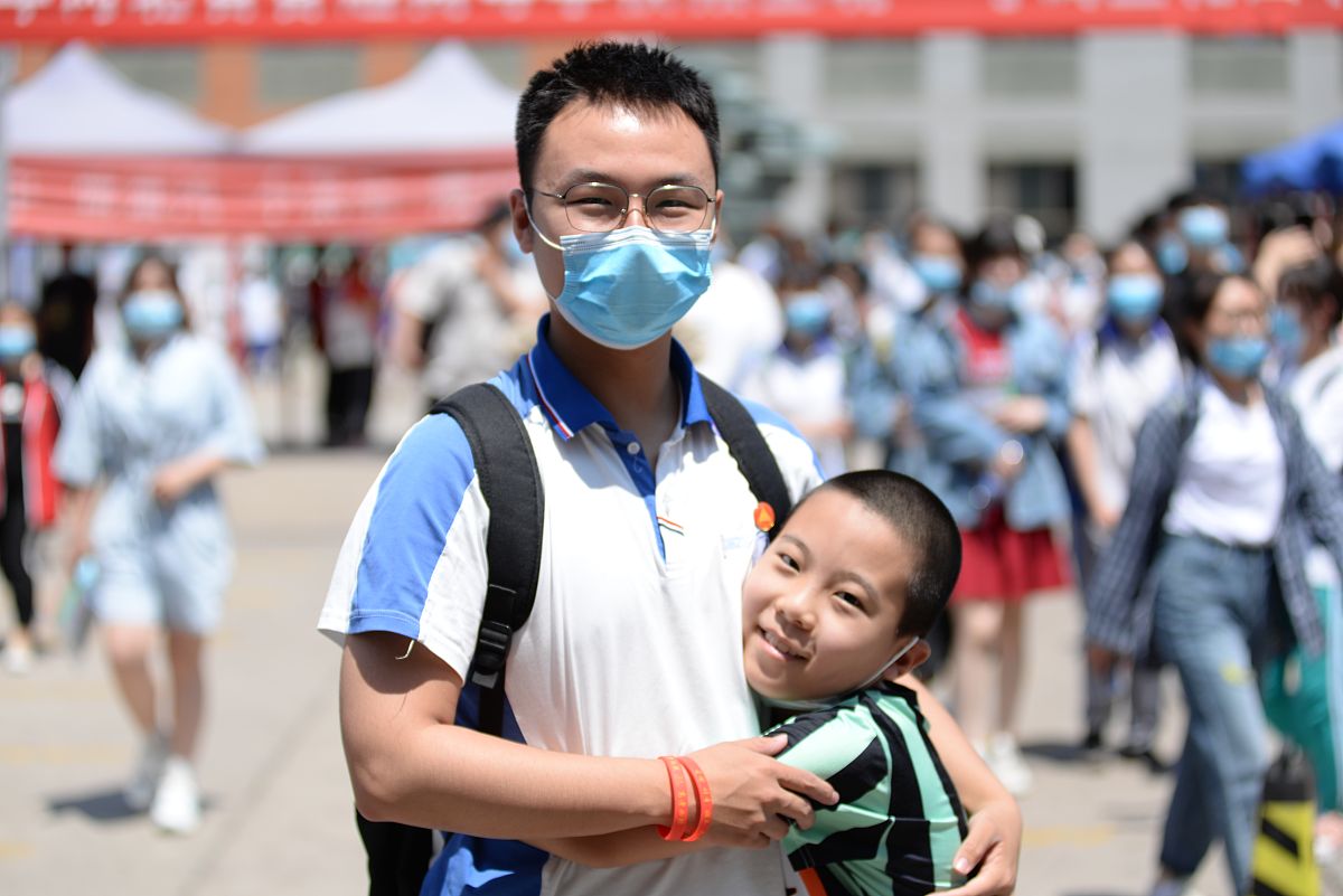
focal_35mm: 80
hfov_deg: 25.4
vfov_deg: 17.1
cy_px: 448
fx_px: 2985
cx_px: 672
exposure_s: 1/2500
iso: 200
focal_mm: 80
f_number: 3.2
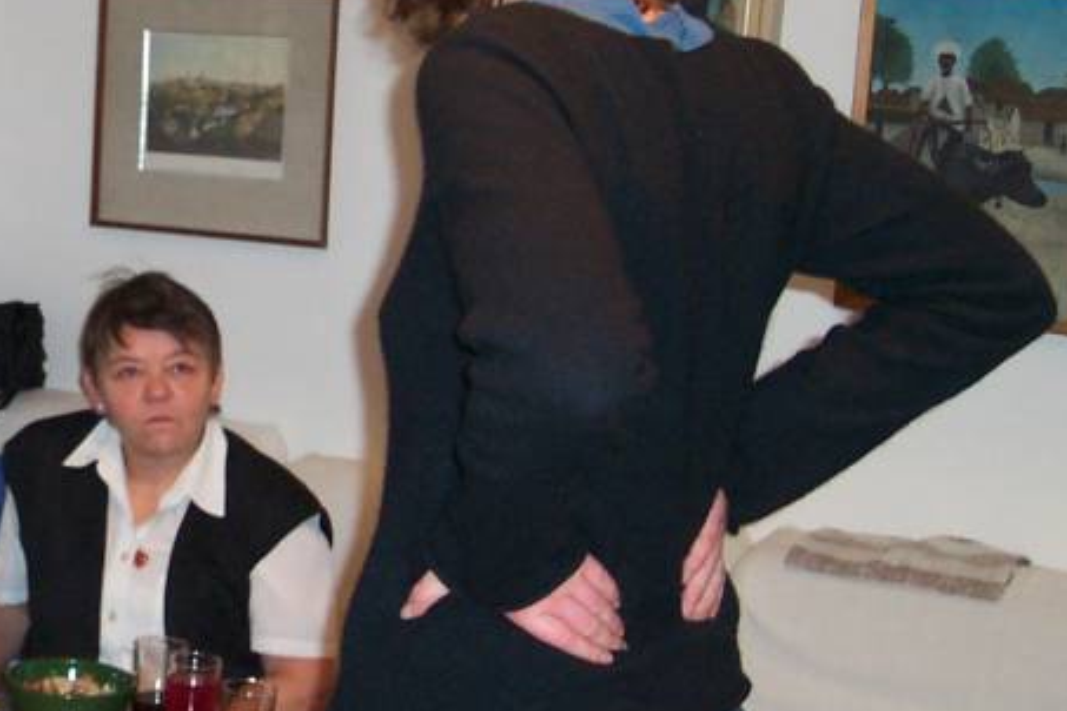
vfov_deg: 16.4
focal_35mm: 83
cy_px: 414
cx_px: 21
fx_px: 2460
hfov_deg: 23.5
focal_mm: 8
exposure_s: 1/30
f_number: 2.8
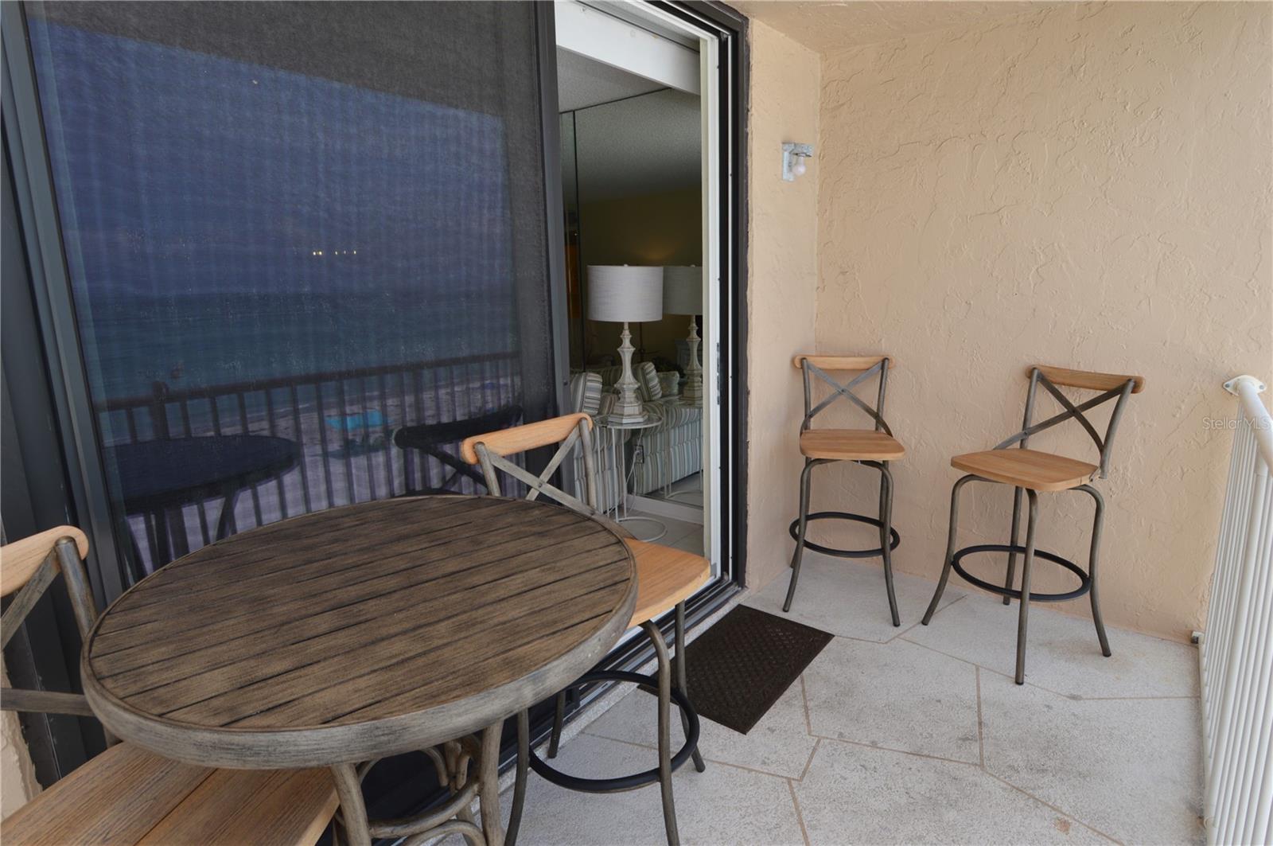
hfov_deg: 90.1
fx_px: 636
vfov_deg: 67.3
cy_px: 423
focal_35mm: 18
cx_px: 636
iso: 100
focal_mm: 12
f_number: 5.6
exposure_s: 1/125
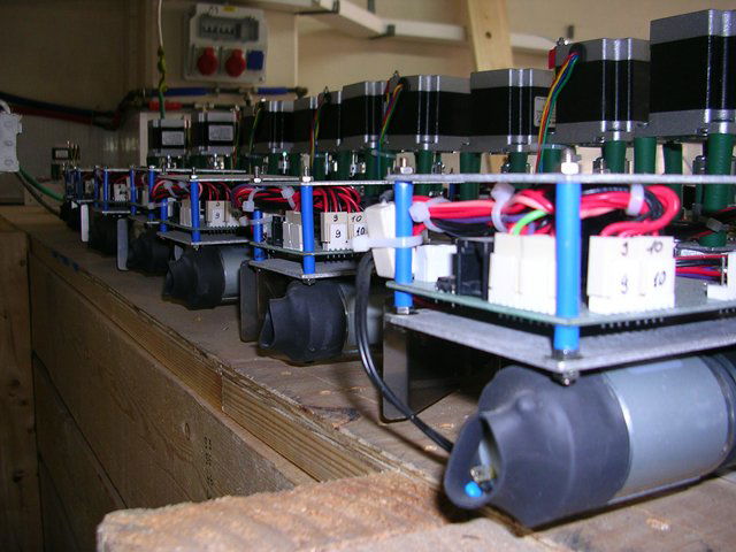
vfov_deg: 37.7
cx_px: 368
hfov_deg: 49.0
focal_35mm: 38
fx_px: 808
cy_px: 276
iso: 50
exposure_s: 1/60.1
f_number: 2.8
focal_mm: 5.8
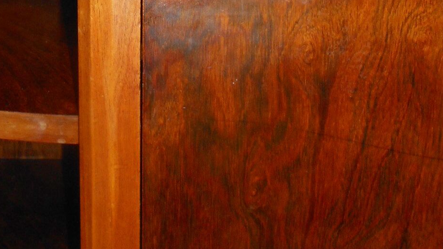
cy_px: -56
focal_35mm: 49
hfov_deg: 41.7
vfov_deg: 22.4
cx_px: 160
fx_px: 575
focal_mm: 4.6
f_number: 3.2
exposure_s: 1/25
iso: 80
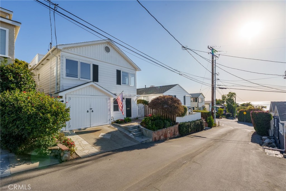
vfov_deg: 73.4
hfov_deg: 96.4
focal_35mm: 16
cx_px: 143
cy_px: 96
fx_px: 128
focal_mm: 16.1
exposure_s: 1/3200
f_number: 11
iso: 400
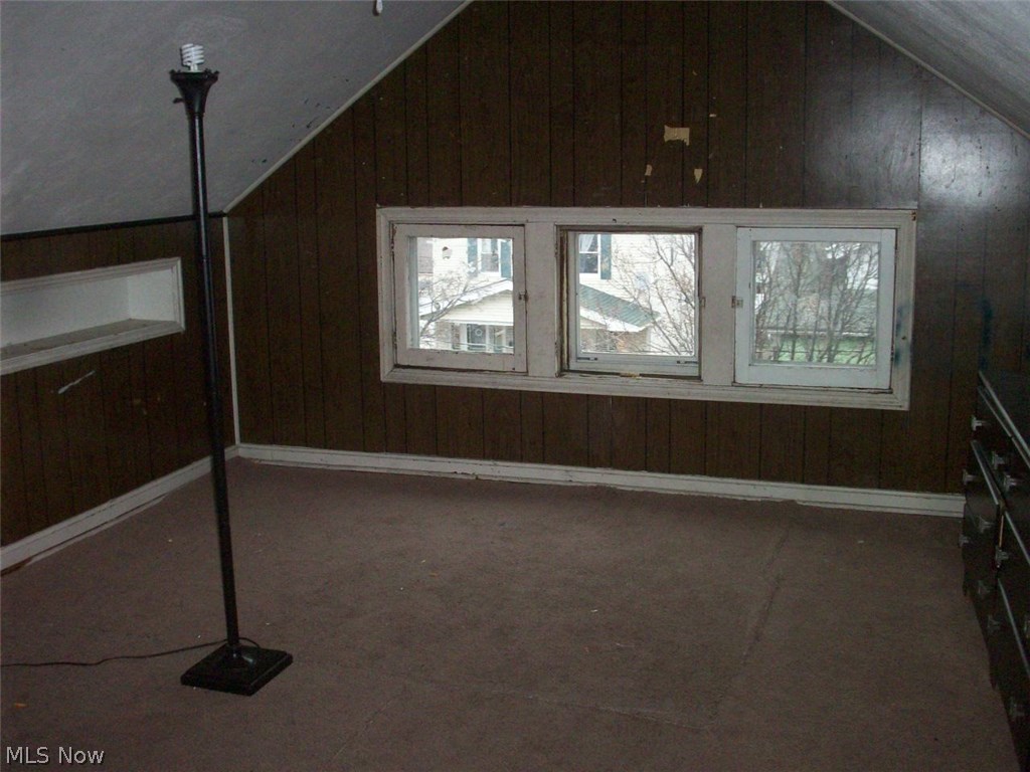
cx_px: 515
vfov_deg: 38.7
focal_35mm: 37
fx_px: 1101
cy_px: 386
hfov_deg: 50.1
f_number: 2.8
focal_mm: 6.2
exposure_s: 1/64
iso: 200
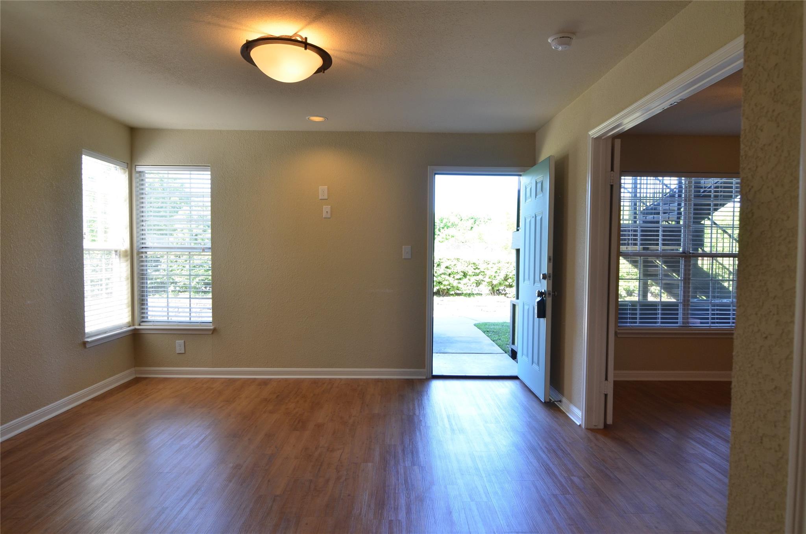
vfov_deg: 59.3
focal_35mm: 21
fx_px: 469
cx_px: 403
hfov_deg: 81.3
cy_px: 267
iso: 400
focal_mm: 14
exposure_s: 1/40
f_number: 8
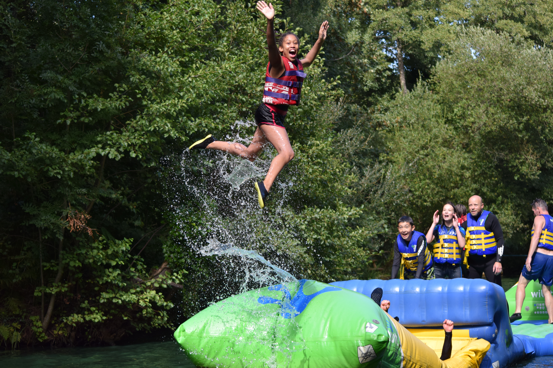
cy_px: 184
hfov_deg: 23.4
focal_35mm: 87
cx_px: 276
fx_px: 1336
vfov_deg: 15.7
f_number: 4.5
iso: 400
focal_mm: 58
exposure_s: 1/1250
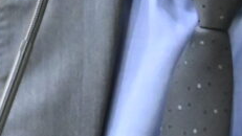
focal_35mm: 1044
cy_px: -219
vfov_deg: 1.2
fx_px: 6700
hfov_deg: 2.1
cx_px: 186
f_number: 5
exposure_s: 1/200
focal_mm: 150
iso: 5000
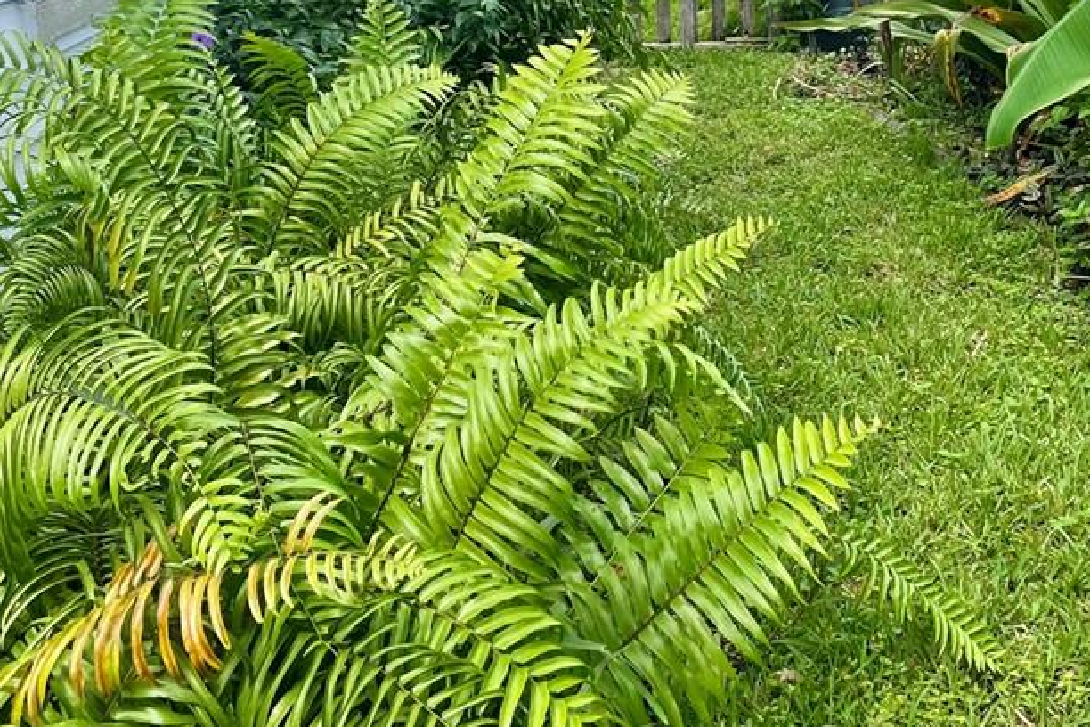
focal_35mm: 53
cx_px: 721
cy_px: -2
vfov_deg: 24.4
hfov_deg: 37.1
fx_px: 1605
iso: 32
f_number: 1.6
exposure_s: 1/1511
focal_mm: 4.2
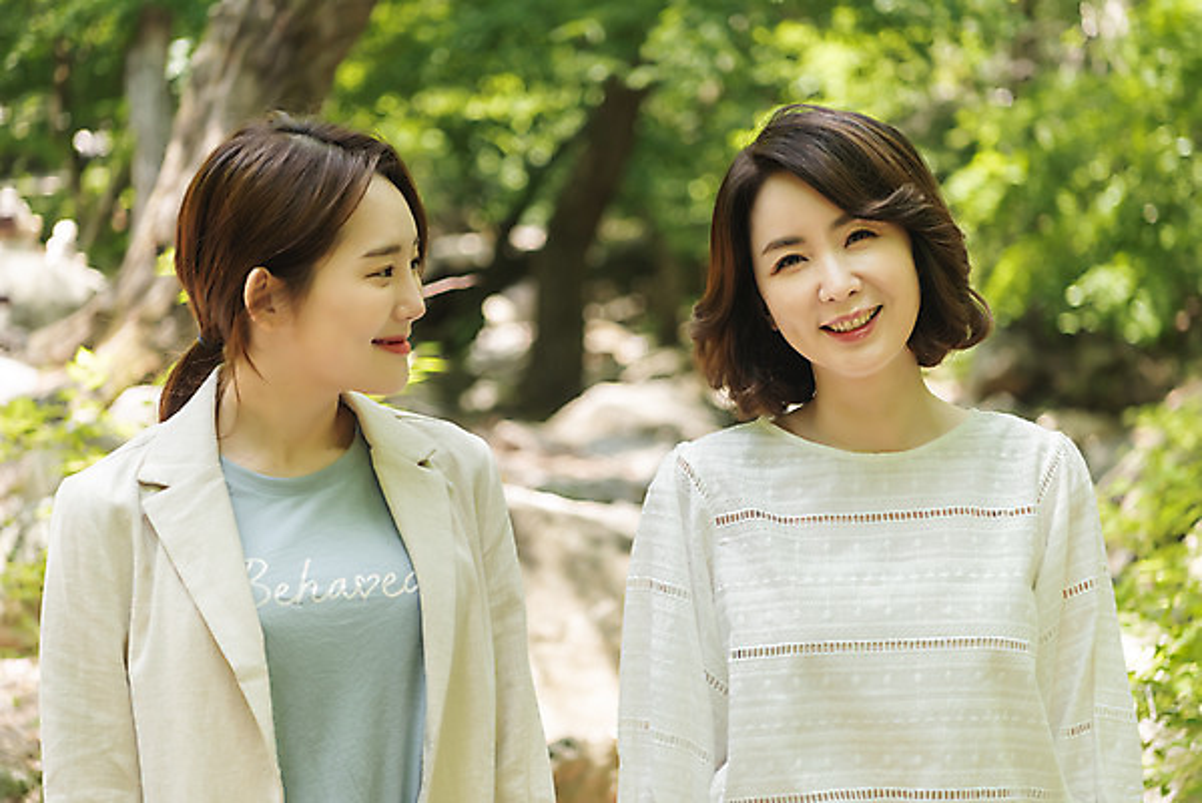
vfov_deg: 19.5
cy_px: 402
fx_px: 2338
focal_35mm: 70
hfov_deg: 28.8
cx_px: 601
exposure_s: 1/400
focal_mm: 70
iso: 320
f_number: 2.8
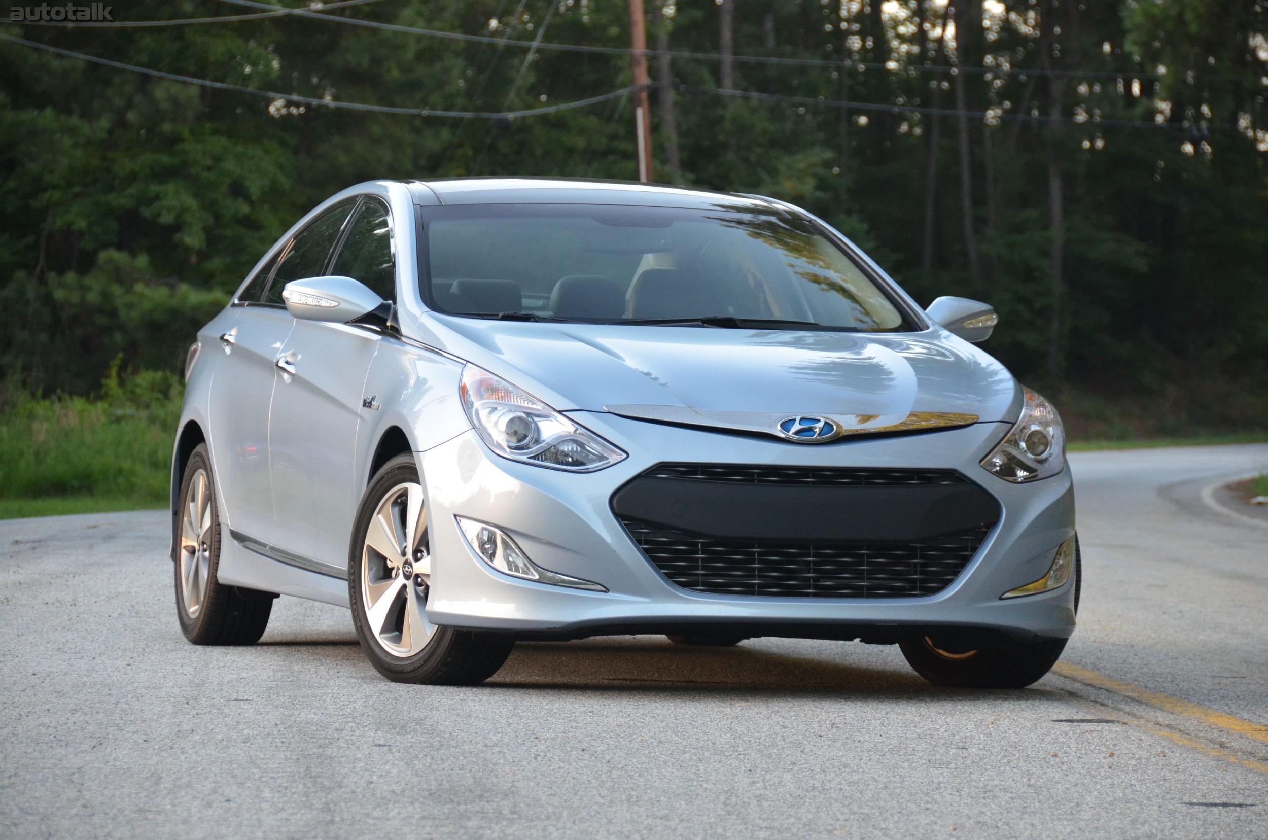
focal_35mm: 158
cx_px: 634
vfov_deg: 8.7
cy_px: 420
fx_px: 5536
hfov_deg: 13.1
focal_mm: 105
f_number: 5.3
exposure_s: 1/250
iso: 1600
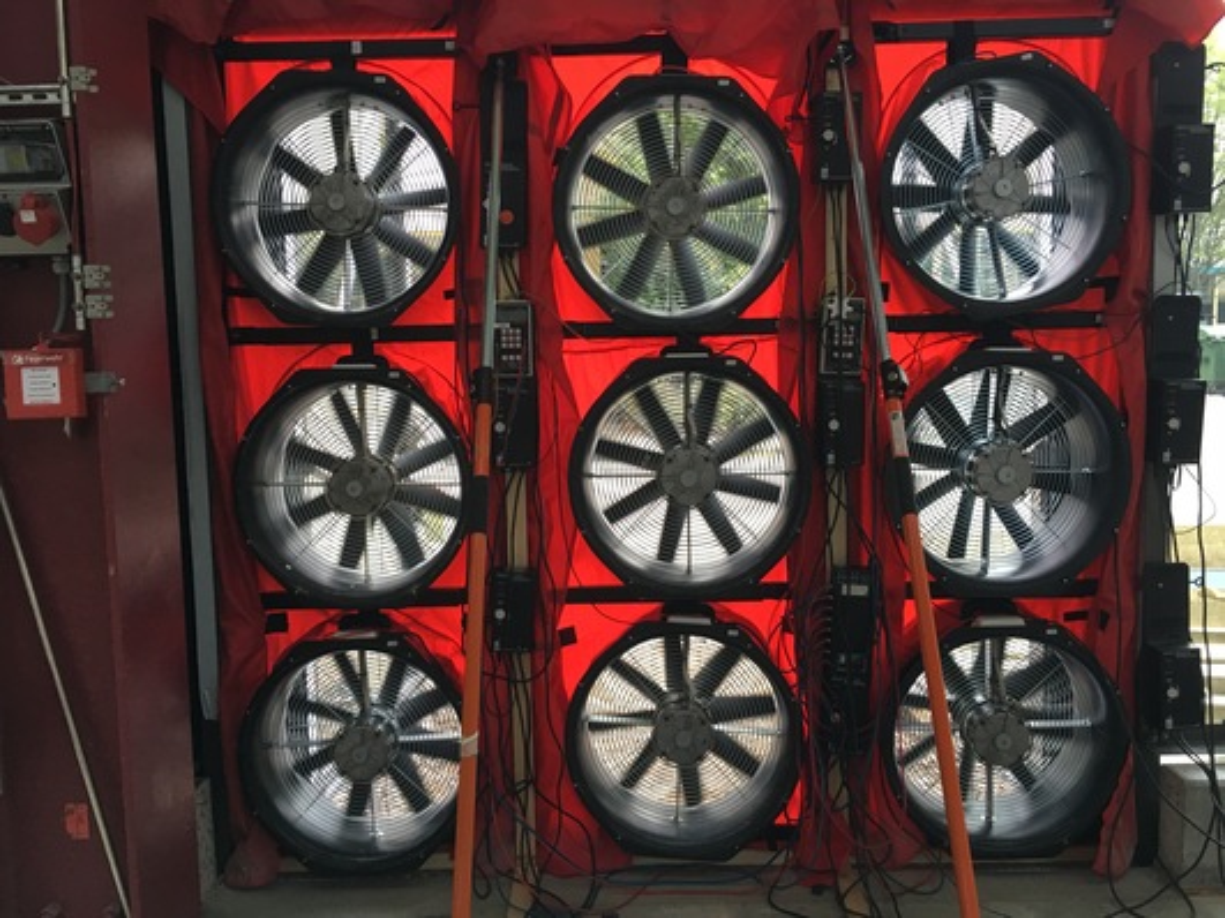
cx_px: 612
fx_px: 1026
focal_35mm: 29
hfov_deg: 61.7
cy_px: 459
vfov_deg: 48.2
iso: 40
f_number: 2.2
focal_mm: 4.15
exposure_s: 1/33
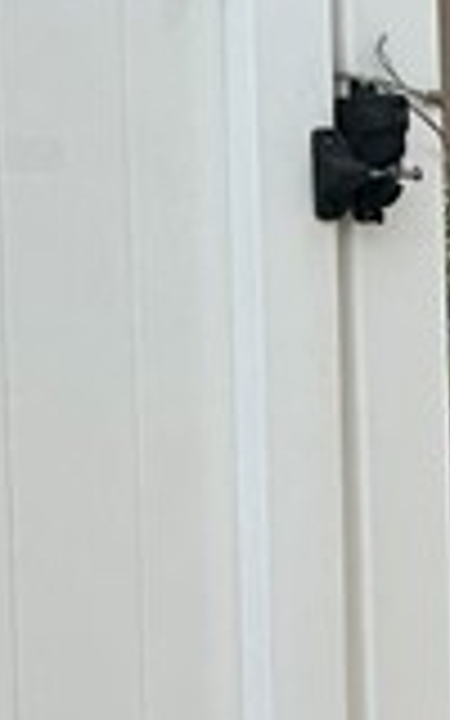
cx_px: 850
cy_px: 666
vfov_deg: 12.7
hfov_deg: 7.8
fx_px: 3198
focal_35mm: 163
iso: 80
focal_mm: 6.86
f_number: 1.78
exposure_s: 1/3472
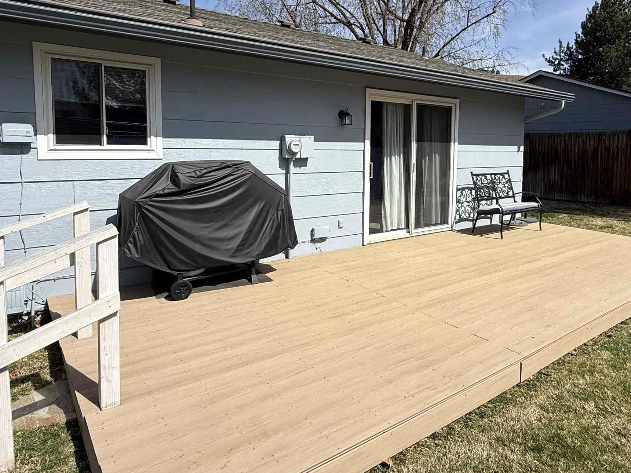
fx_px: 456
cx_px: 373
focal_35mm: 25
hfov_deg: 68.8
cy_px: 184
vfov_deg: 54.4
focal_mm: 2.22
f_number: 2.2
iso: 50
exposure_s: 1/2841
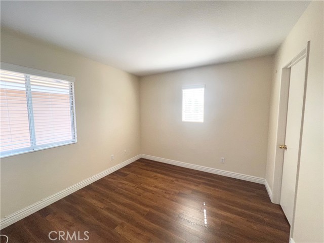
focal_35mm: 13
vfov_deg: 89.9
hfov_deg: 106.2
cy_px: 122
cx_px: 162
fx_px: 122
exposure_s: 1/99
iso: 64
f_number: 1.8
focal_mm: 1.57
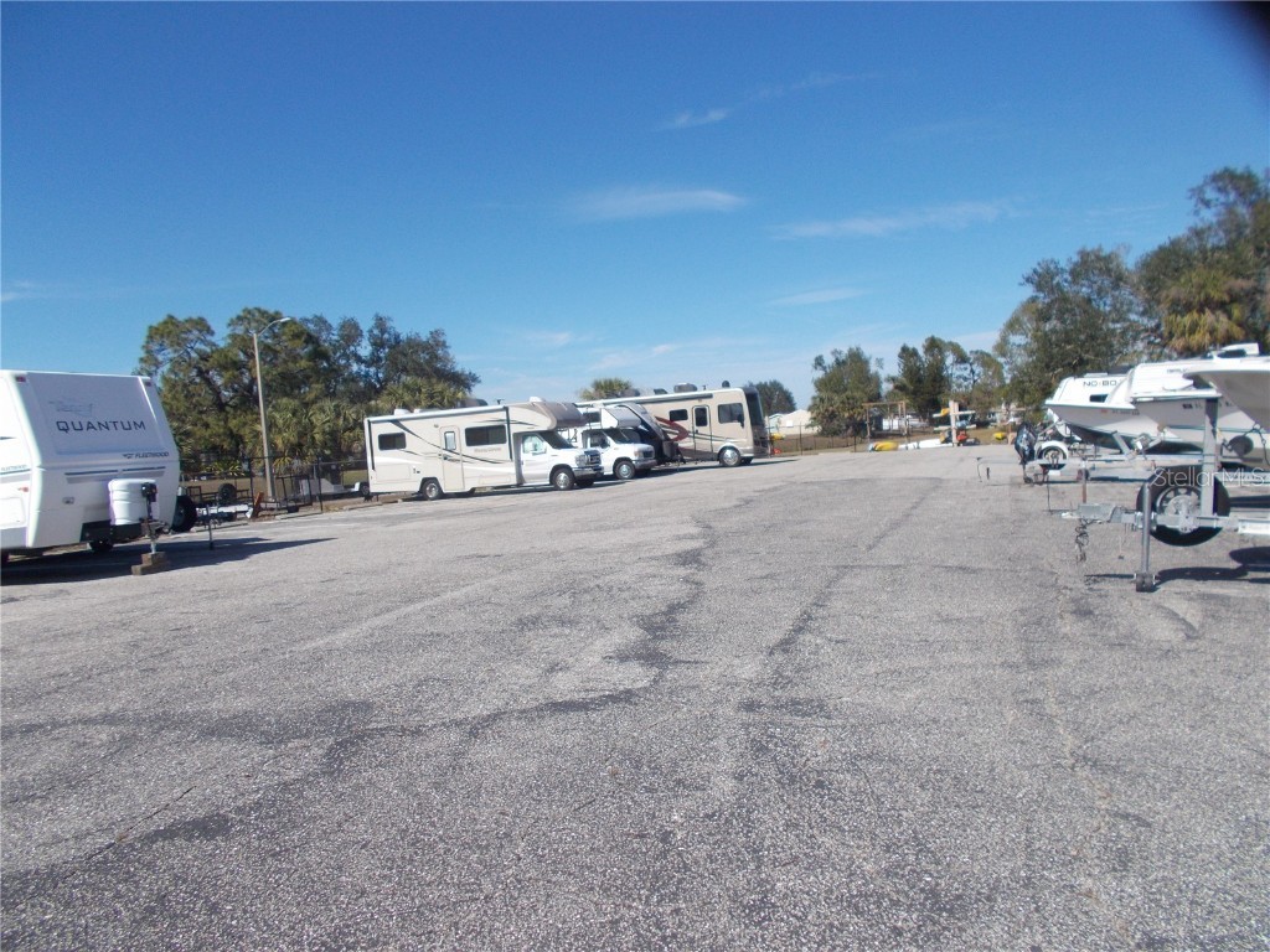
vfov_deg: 53.1
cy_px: 476
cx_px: 635
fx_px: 954
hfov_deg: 67.3
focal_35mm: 26
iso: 80
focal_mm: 4.6
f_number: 8
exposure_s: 1/200
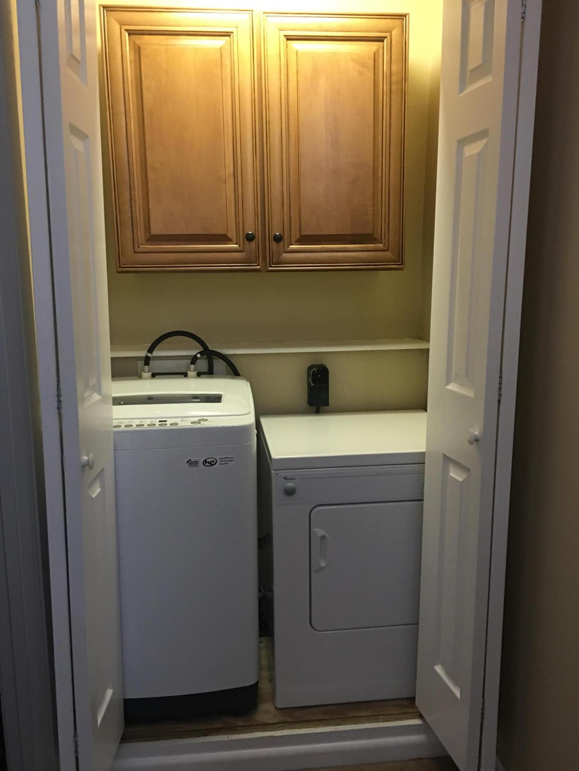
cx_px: 290
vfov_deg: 61.7
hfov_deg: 48.2
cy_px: 386
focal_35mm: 29
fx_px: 647
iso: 100
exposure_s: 1/15
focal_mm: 4.15
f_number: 2.2
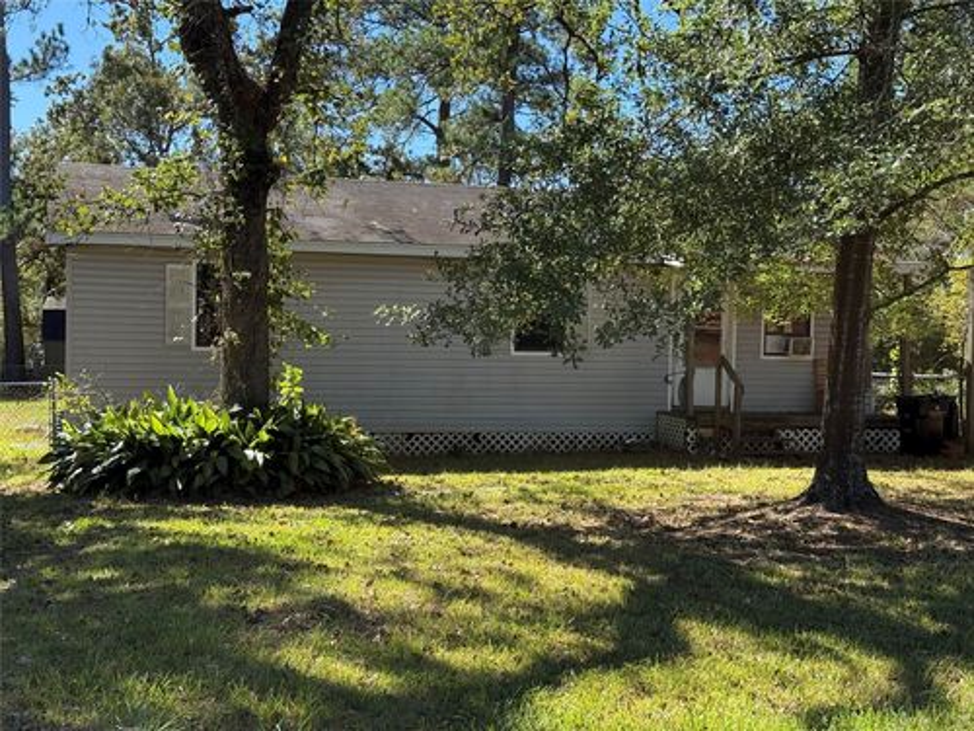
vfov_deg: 30.3
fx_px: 1351
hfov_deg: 39.7
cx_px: 487
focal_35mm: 48
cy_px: 366
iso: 100
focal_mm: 6.76
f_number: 1.78
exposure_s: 1/1513
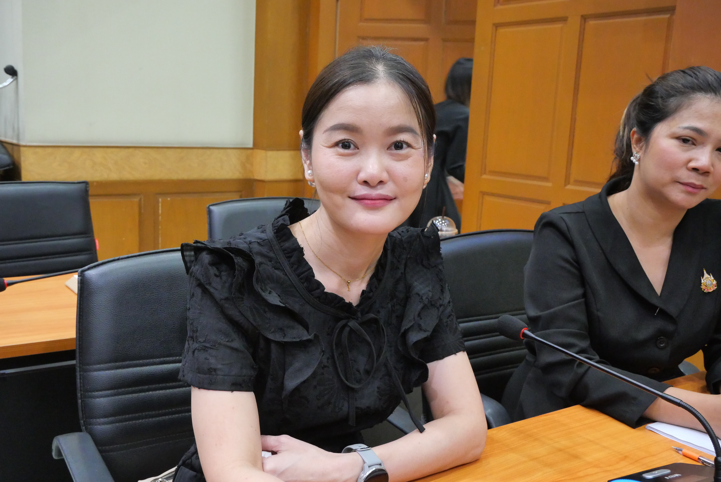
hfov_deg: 51.9
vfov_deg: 36.0
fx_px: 741
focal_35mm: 37
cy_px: 241
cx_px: 360
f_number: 6.3
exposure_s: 1/30
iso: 3200
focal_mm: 18
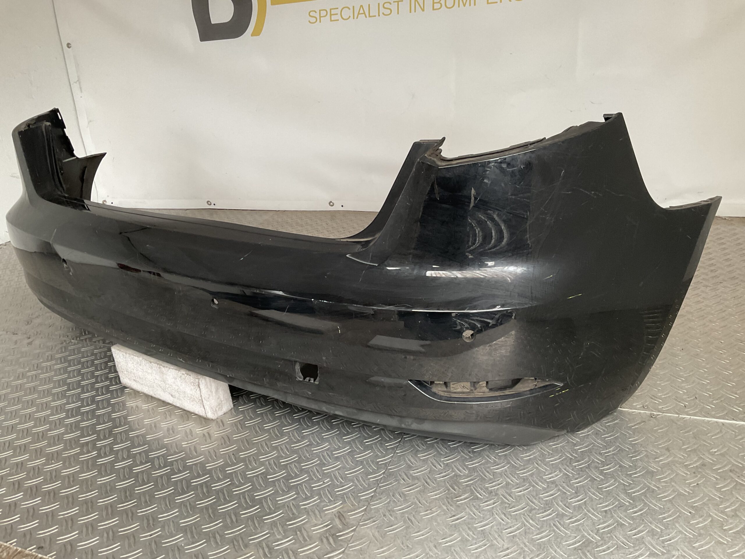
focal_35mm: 29
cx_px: 372
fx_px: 624
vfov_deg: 48.2
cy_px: 280
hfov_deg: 61.7
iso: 64
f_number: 1.8
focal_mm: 3
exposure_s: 1/100
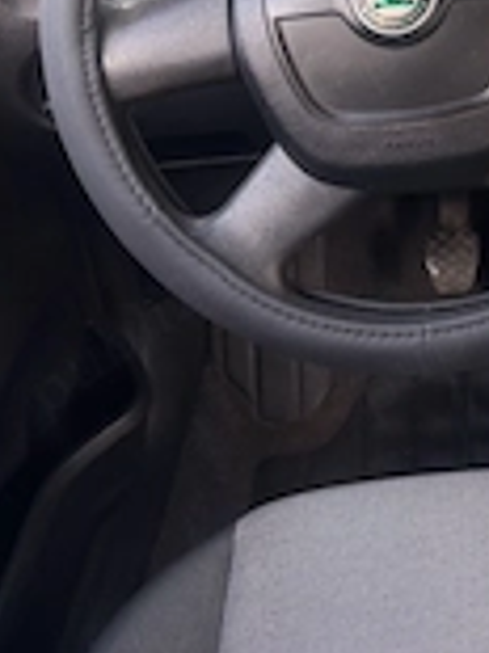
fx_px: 1264
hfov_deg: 20.6
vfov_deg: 27.7
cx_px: 578
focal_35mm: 67
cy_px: 34
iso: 50
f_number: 1.6
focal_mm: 5.96
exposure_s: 1/121
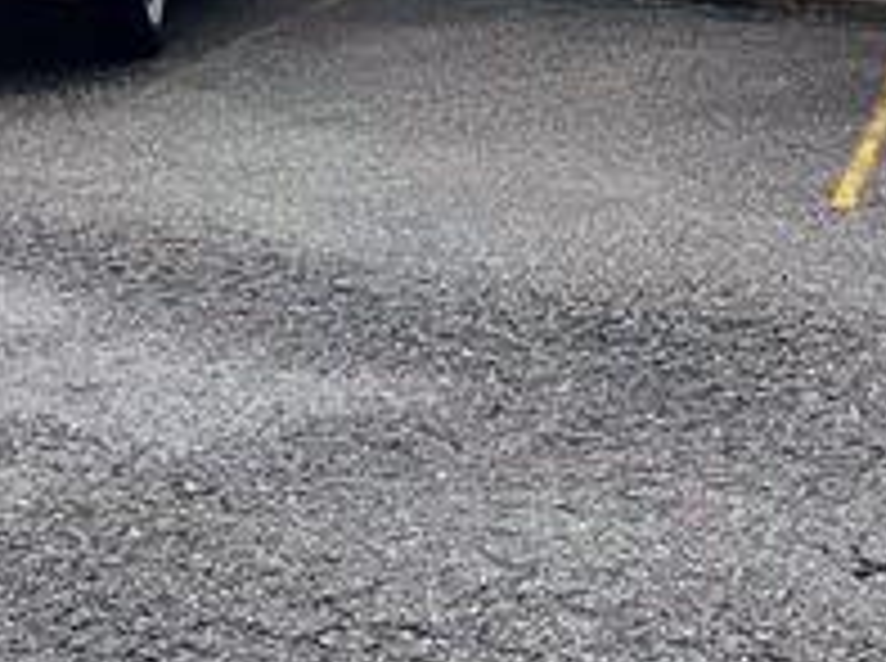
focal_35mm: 125
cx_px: 706
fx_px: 3194
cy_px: -122
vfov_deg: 11.6
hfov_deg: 15.7
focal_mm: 6.86
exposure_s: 1/999
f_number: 1.78
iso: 80
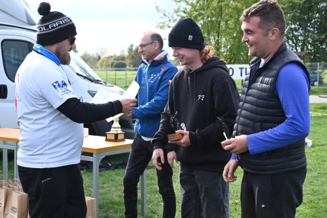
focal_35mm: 63
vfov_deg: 21.6
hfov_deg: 31.9
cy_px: 109
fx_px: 572
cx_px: 164
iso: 800
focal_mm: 42
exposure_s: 1/500
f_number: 11
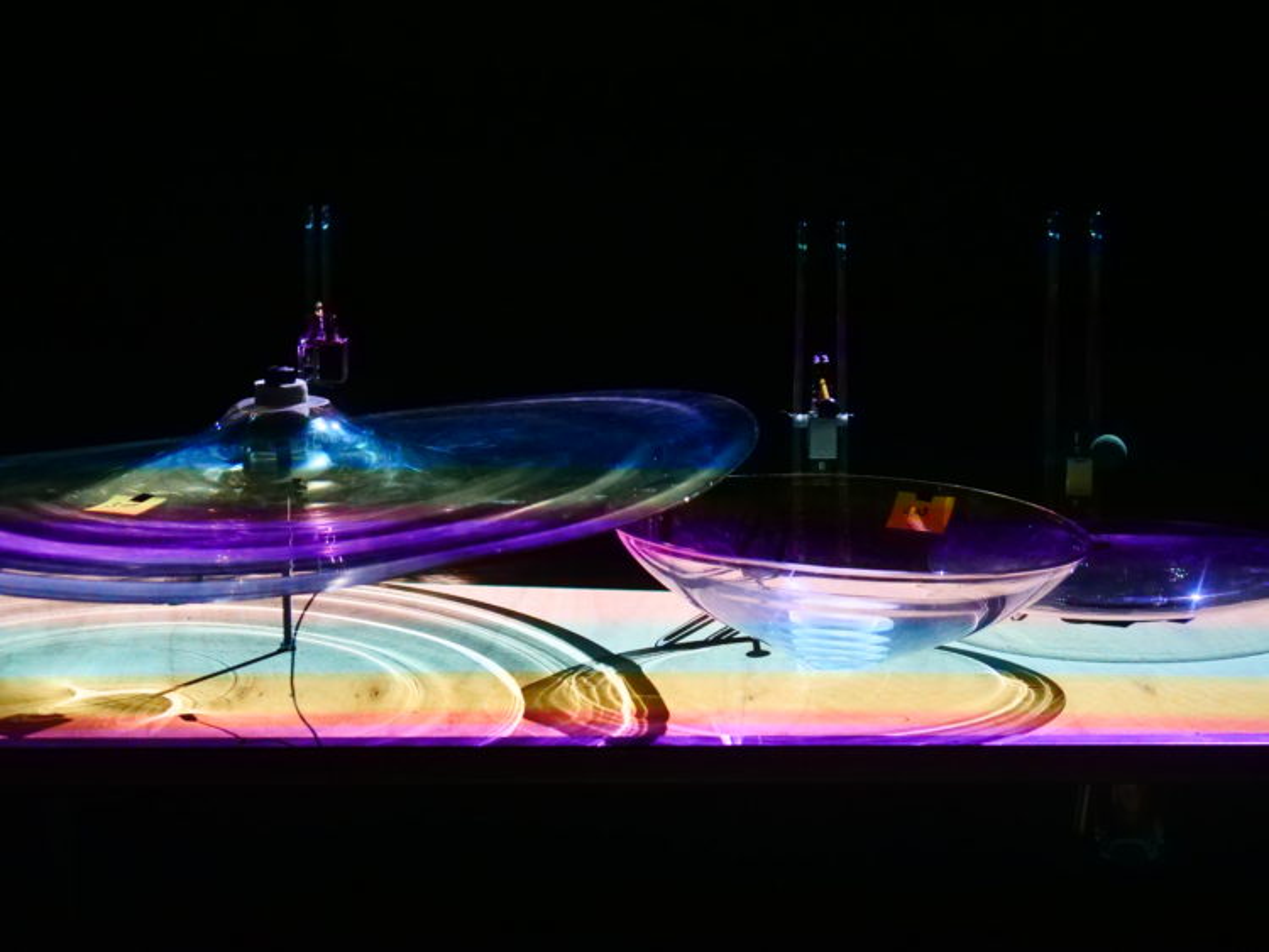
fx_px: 3007
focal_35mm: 82
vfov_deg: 18.0
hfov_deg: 23.8
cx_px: 634
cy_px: 476
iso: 3200
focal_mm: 41
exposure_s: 1/60
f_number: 2.8
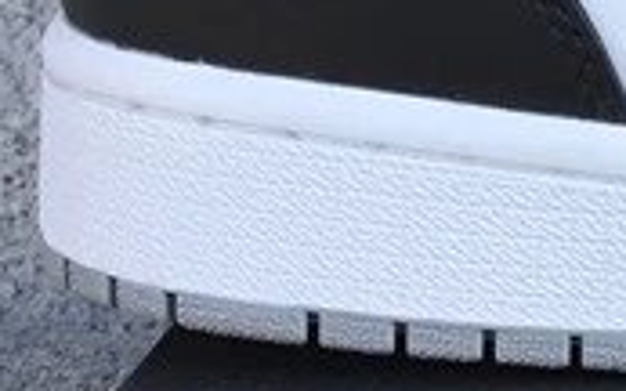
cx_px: 1133
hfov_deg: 11.4
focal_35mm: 171
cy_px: 118
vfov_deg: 7.7
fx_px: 2916
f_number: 2.4
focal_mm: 3.3
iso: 25
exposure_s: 1/388
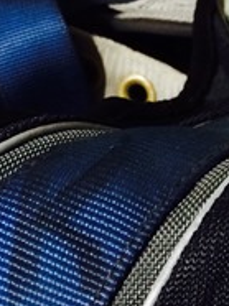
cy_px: 244
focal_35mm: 107
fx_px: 946
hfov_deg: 12.9
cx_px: 366
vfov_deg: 18.2
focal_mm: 4.15
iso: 250
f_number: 2.2
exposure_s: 1/15
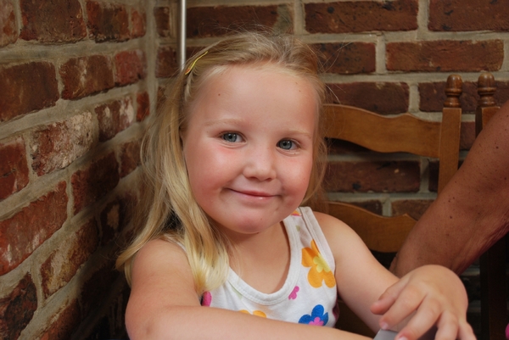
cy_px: 170
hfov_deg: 41.1
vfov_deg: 28.1
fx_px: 679
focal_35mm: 48
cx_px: 254
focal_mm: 32
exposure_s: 1/50
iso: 200
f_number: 5
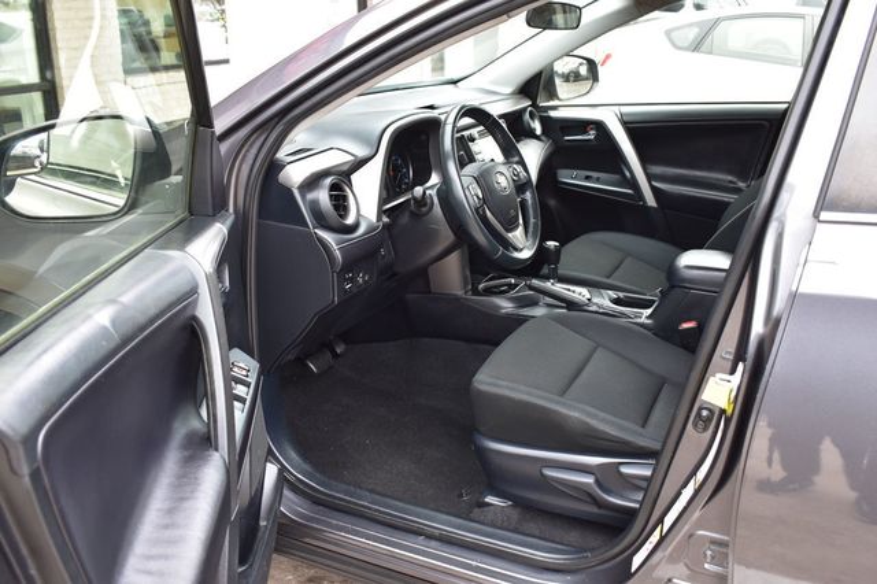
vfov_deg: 39.9
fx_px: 803
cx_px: 438
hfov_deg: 57.2
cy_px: 292
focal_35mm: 33
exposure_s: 1/20
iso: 400
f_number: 6.3
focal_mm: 22
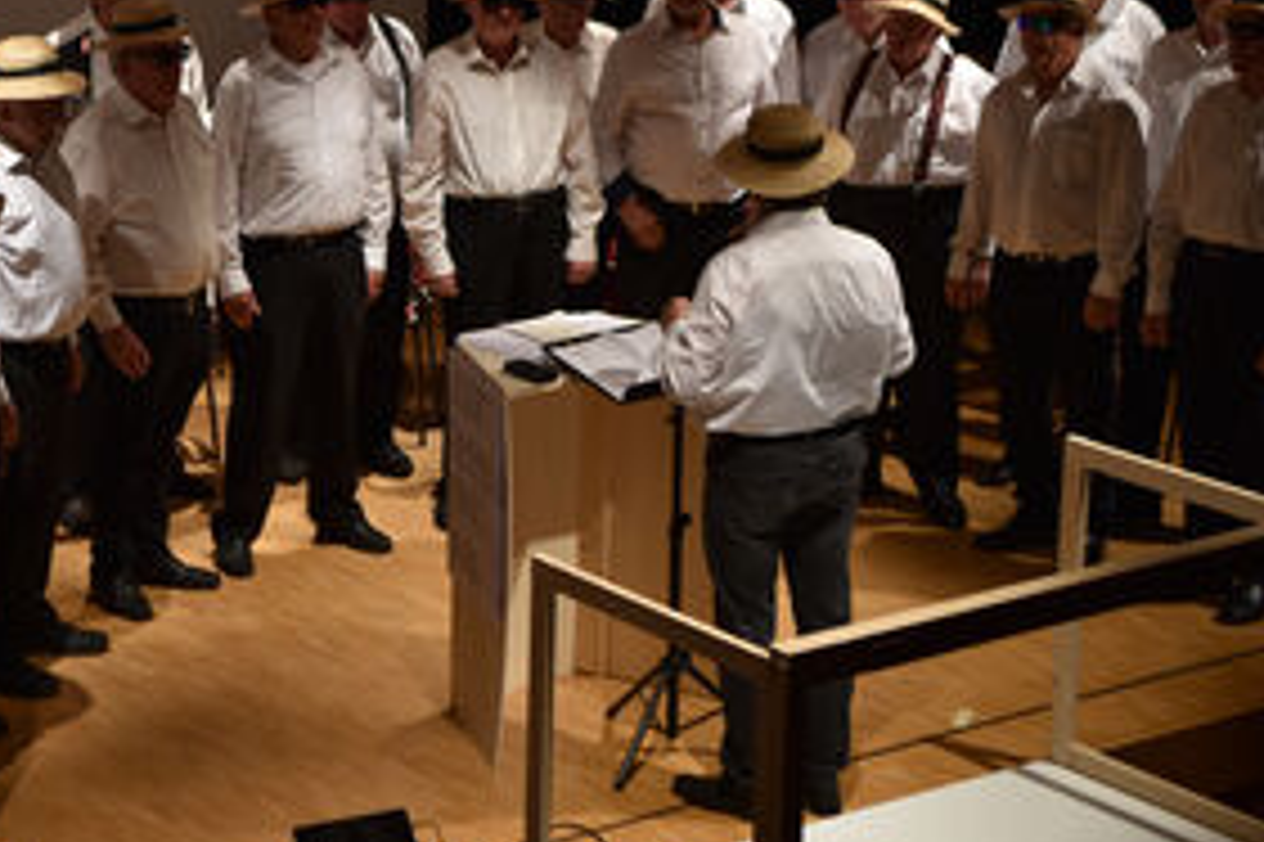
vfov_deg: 13.7
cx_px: 216
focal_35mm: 100
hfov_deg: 20.2
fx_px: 3509
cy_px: 315
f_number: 3.5
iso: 640
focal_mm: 52
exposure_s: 1/250
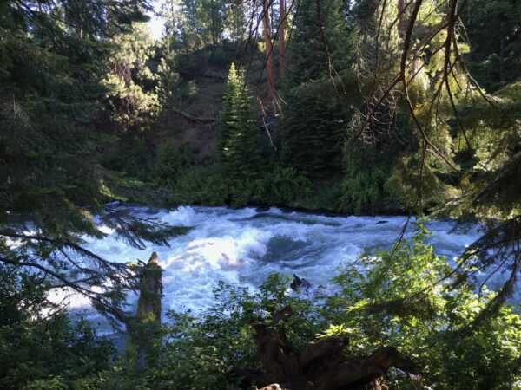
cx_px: 260
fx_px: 436
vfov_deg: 48.2
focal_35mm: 29
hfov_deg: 61.7
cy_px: 195
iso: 40
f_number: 2.2
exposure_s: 1/120
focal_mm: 4.15
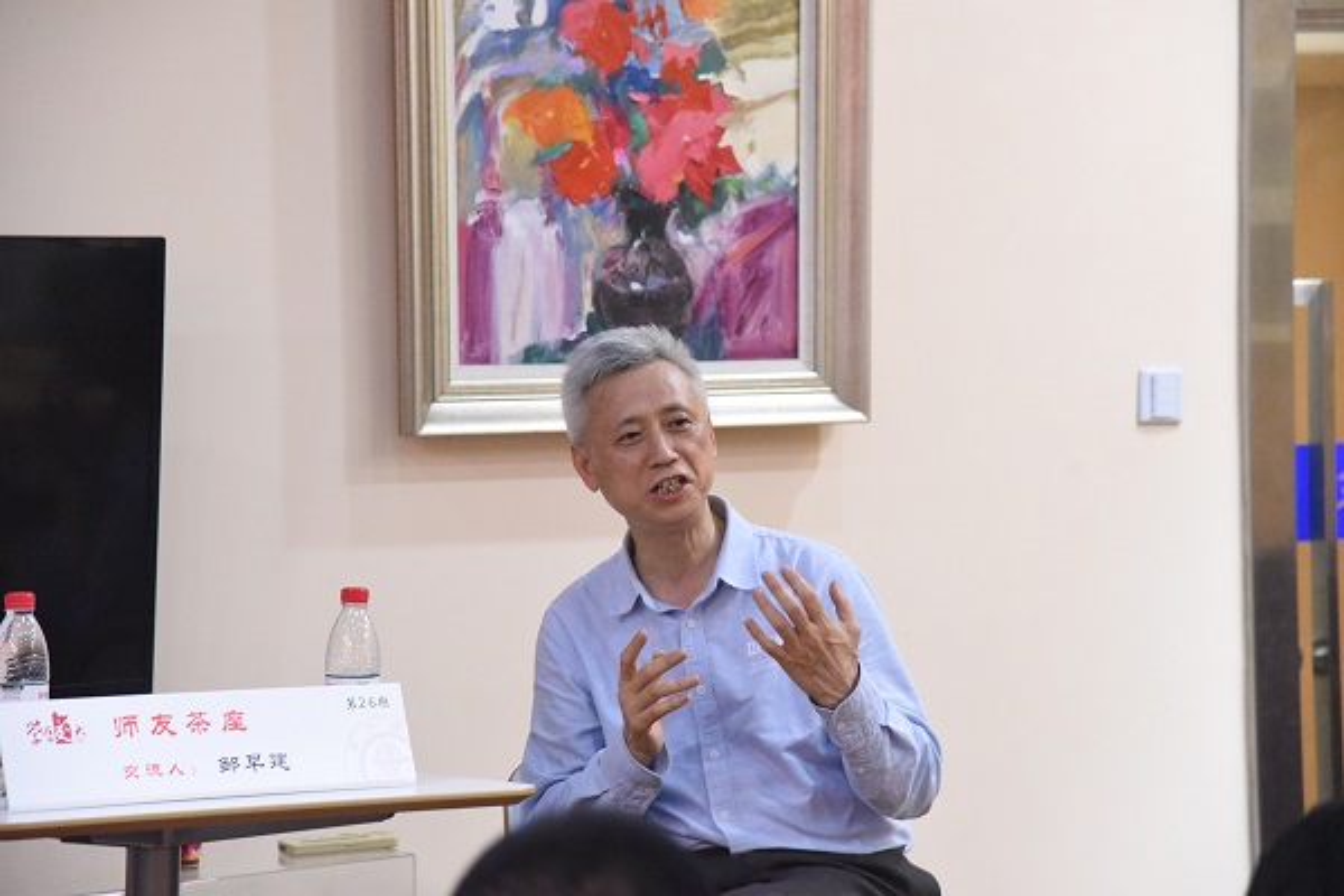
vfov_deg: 11.4
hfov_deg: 17.1
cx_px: 672
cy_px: 448
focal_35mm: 120
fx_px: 4480
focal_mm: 120
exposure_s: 1/100
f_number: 5.6
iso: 12800
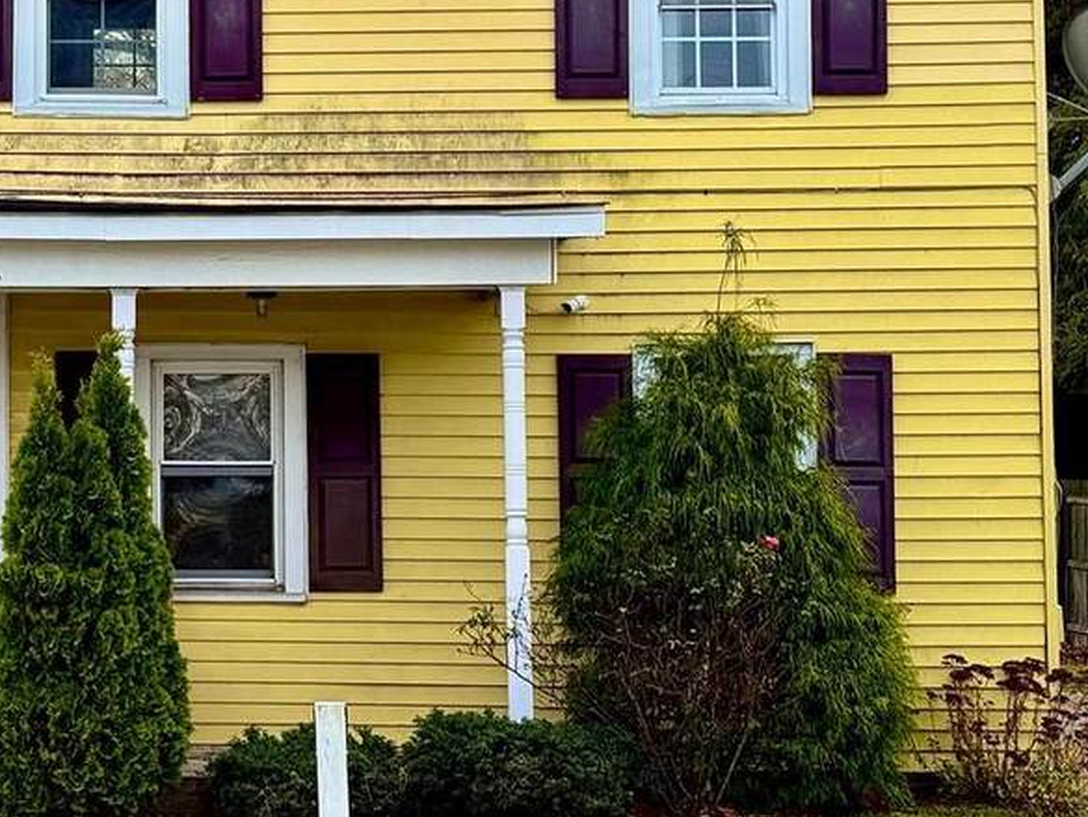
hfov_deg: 18.4
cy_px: 195
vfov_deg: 14.0
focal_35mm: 105
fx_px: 3301
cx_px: 121
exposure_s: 1/1642
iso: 64
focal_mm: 6.76
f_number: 1.78
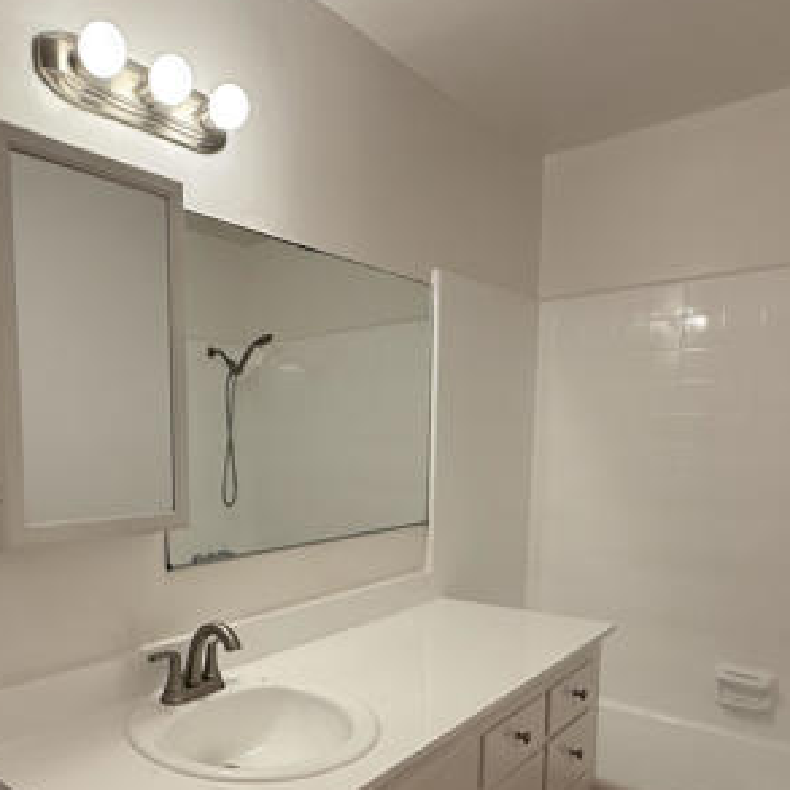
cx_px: 240
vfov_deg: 57.9
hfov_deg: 57.3
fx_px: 697
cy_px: 520
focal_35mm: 27
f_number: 2.2
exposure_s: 1/120
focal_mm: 2.22
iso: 160
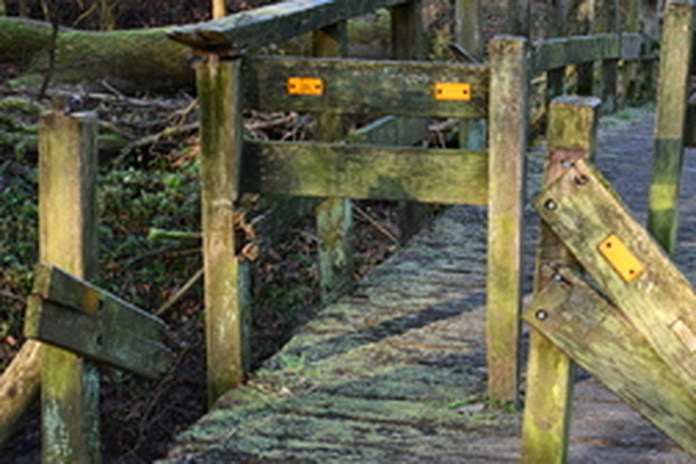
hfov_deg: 21.2
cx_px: 431
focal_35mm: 96
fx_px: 1854
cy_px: 247
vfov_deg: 14.3
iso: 400
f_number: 8
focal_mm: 35
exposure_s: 1/80
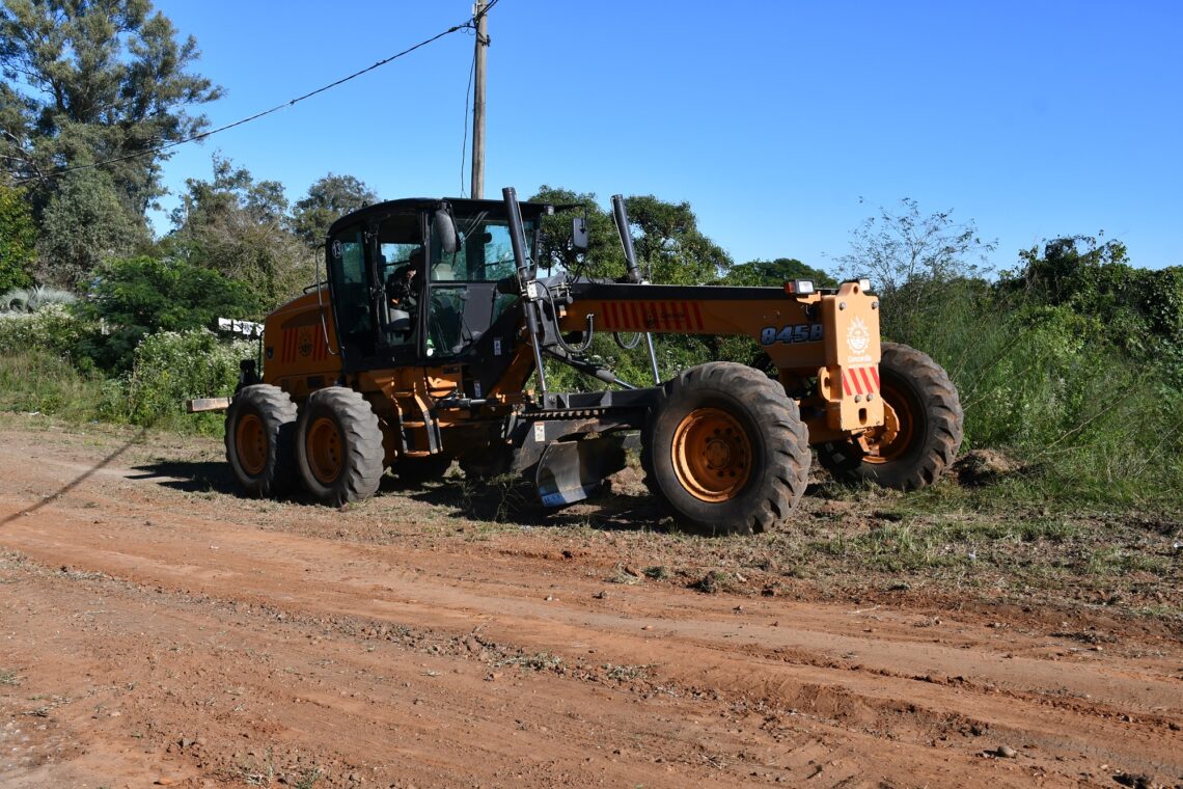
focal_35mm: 39
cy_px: 394
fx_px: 1281
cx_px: 592
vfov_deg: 34.2
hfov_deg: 49.6
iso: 100
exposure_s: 1/320
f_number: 9
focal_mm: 26
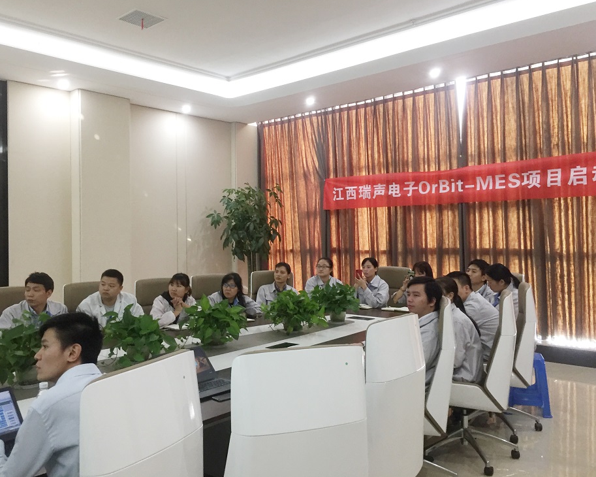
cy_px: 235
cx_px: 279
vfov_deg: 47.1
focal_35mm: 31
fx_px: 547
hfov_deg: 57.1
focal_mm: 4.15
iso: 160
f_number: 2.2
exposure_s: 1/33
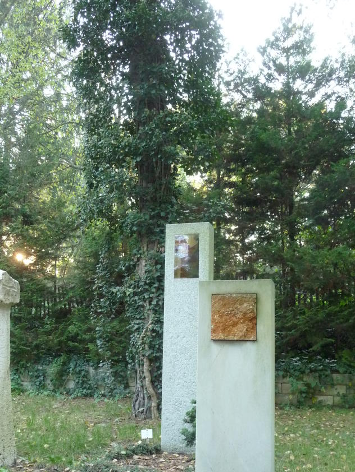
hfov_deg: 37.6
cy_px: 281
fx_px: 519
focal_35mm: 38
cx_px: 139
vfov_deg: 48.7
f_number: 3.4
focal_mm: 5
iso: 400
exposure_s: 1/25
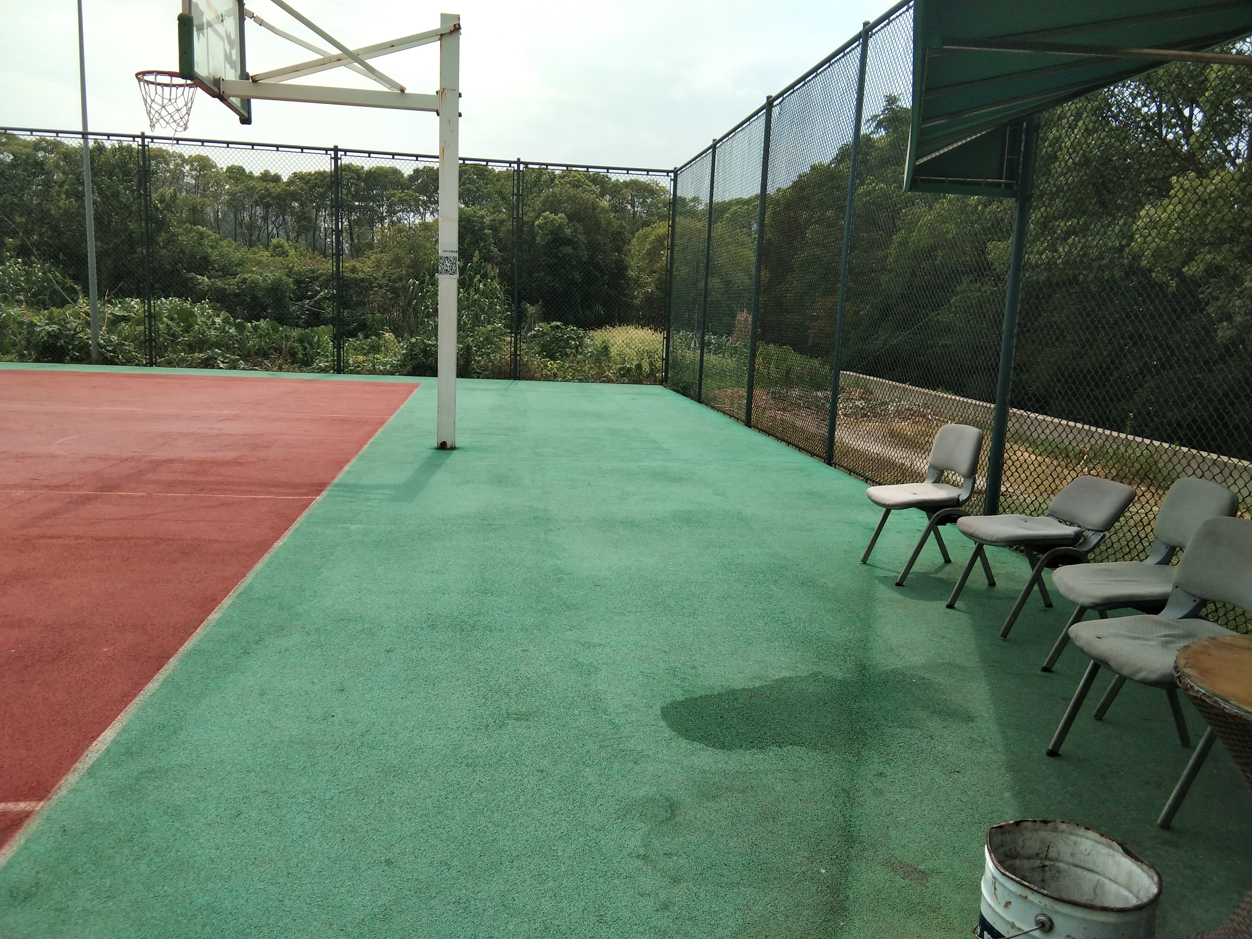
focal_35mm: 31
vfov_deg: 45.4
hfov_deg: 58.4
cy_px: 470
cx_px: 626
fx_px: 1121
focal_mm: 3.69
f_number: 2.2
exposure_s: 1/1303
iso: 50
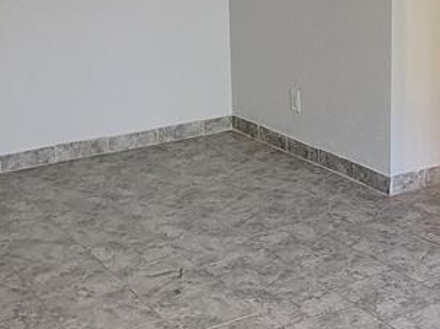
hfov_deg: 29.1
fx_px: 839
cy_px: 48
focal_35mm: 66
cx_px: 314
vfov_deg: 21.8
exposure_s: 1/60
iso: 250
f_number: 1.8
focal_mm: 4.25
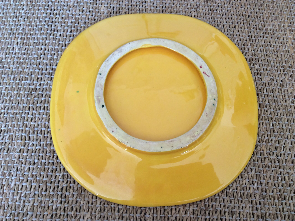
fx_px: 272
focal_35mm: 32
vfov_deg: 44.1
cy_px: 110
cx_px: 148
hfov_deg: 56.9
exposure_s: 1/33
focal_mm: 3.3
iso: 40
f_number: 2.4
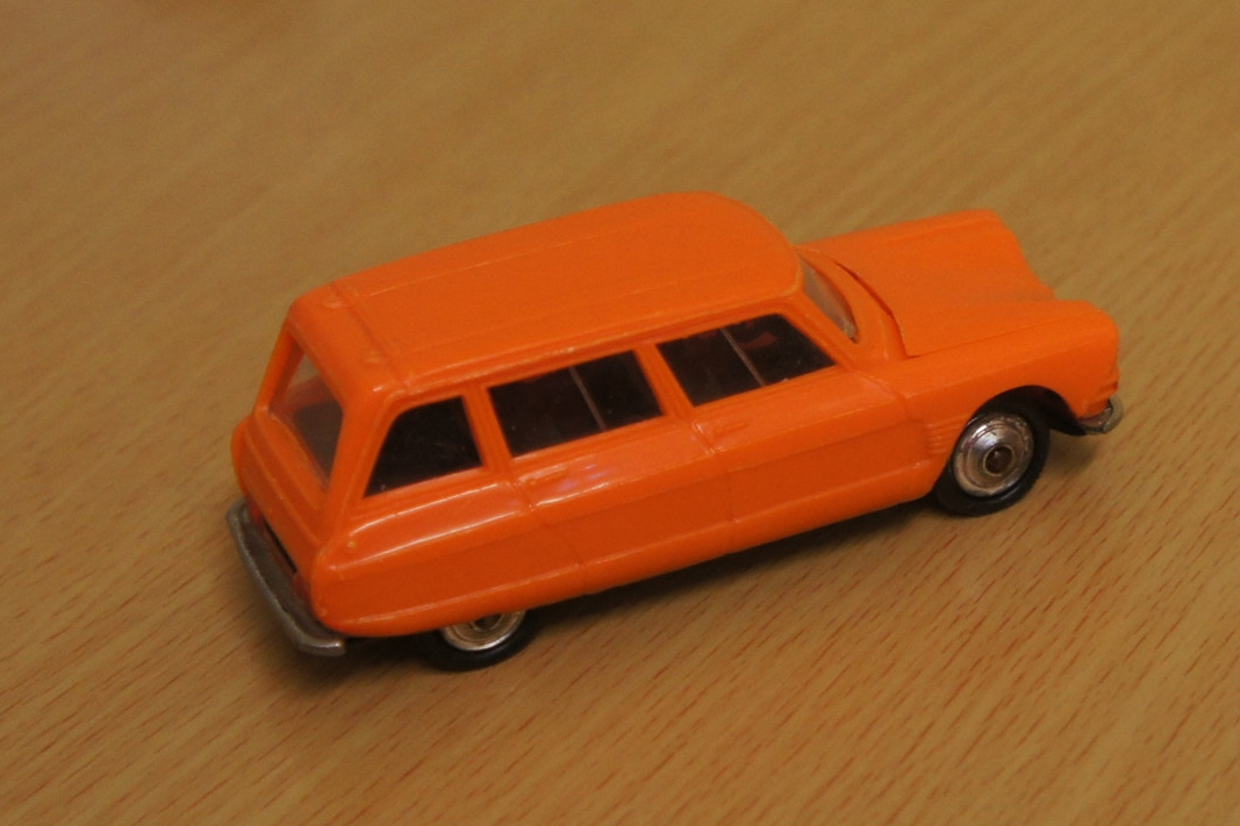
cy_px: 400
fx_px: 1569
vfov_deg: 29.5
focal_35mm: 46
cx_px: 672
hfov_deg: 43.1
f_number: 4
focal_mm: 27
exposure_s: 1/50
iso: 800
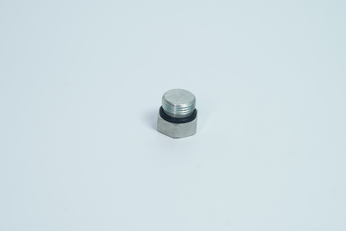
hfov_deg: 27.0
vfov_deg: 18.2
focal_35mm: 75
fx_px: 721
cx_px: 173
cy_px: 116
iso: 320
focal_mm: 50
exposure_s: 1/160
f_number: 4.5
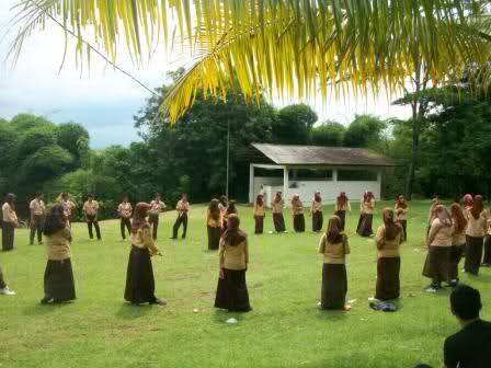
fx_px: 482
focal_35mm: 34
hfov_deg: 54.0
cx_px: 246
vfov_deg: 41.8
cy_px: 184
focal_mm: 5.7
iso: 80
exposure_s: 1/241
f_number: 5.5
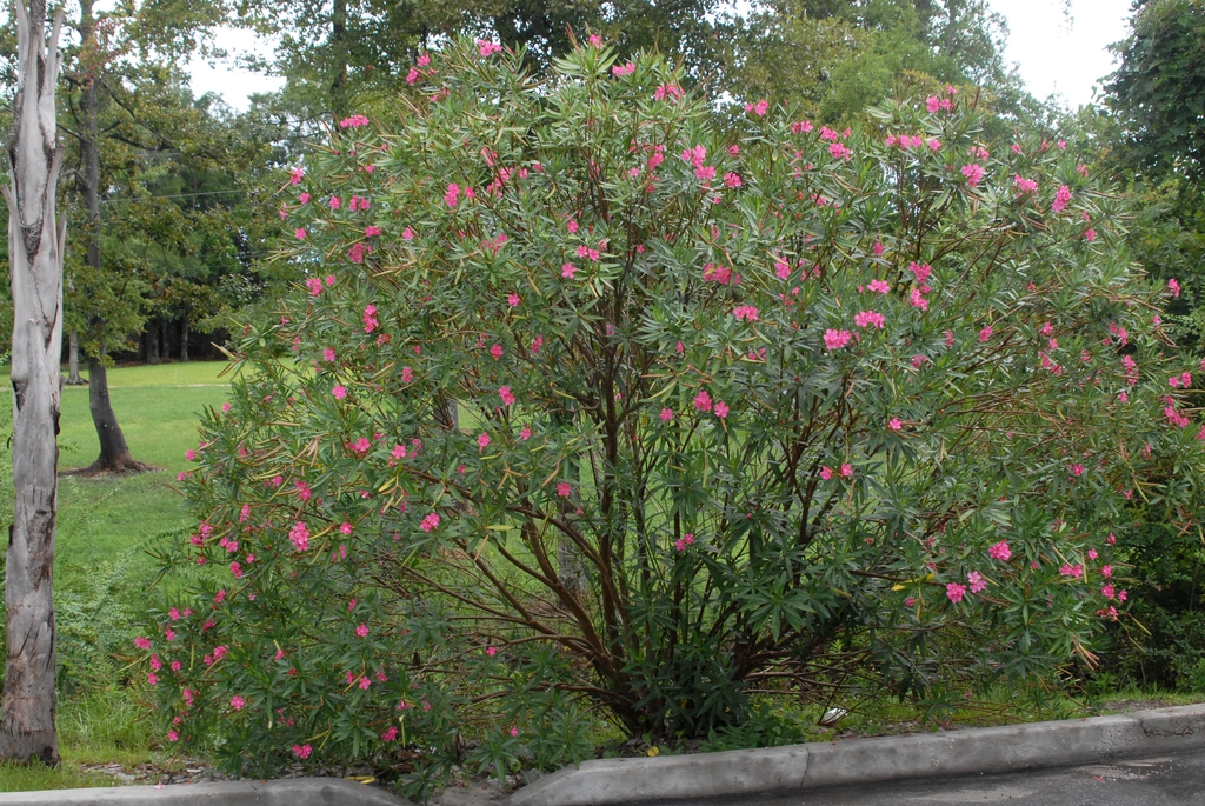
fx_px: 1407
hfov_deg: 46.4
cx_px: 602
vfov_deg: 32.0
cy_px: 403
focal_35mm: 42
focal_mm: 28
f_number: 7.1
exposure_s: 1/180
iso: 400
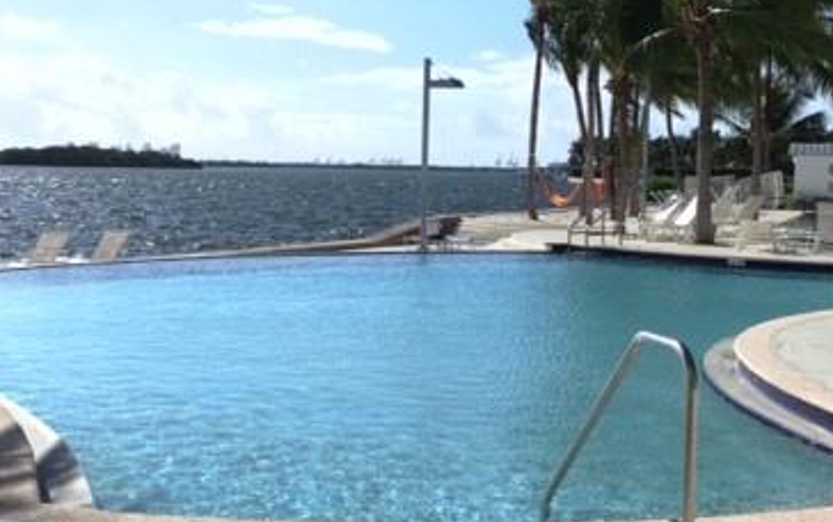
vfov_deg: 24.0
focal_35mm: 54
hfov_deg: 37.4
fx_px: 1227
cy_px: 224
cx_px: 348
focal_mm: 4.15
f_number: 2.2
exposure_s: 1/1053
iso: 32
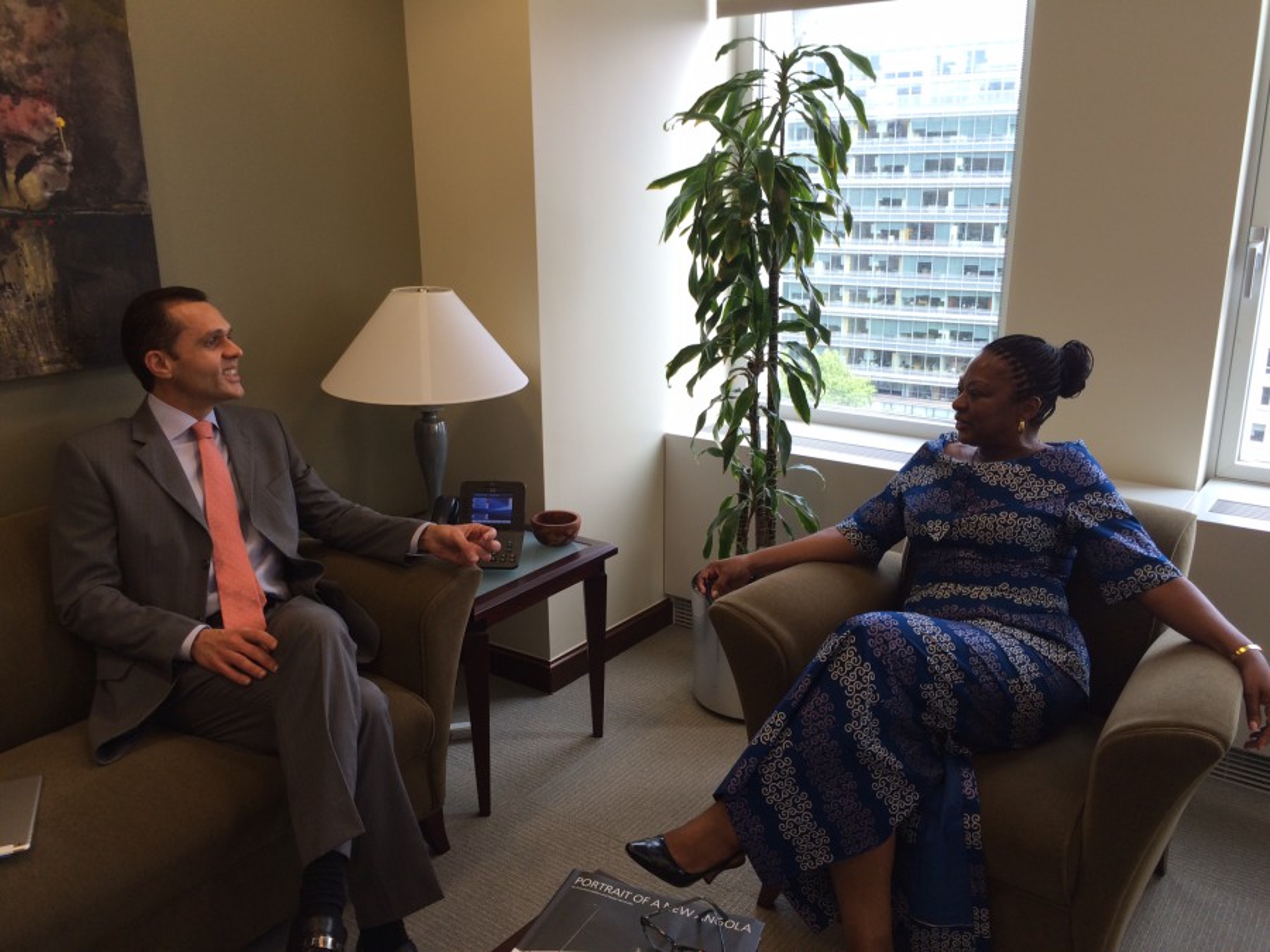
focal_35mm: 29
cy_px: 476
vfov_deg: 48.2
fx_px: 1064
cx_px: 635
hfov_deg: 61.7
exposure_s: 1/121
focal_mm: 4.15
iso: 32
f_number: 2.2
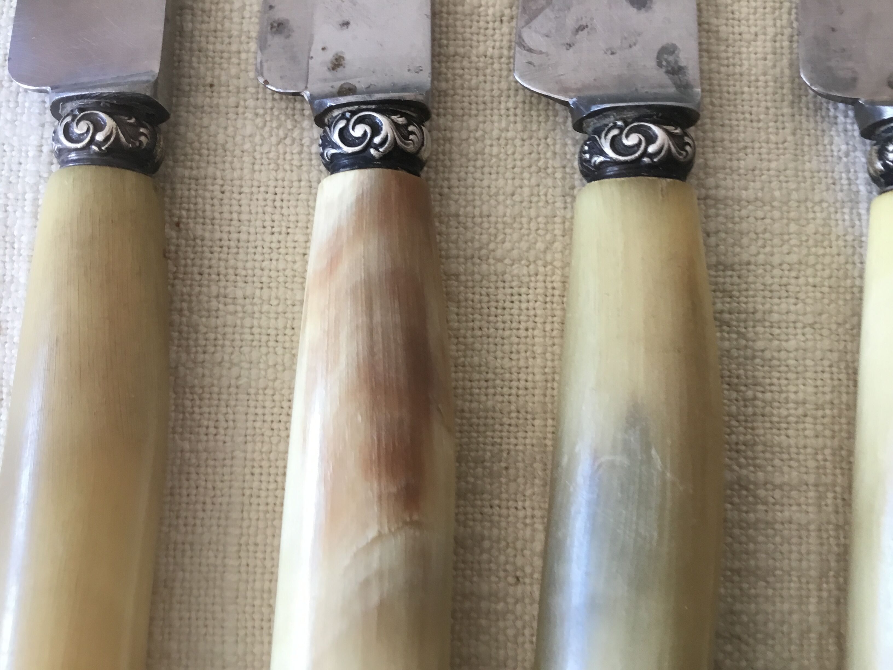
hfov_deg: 58.4
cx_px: 446
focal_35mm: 31
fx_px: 800
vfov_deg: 45.4
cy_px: 335
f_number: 2.4
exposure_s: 1/33
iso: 64
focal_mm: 3.3
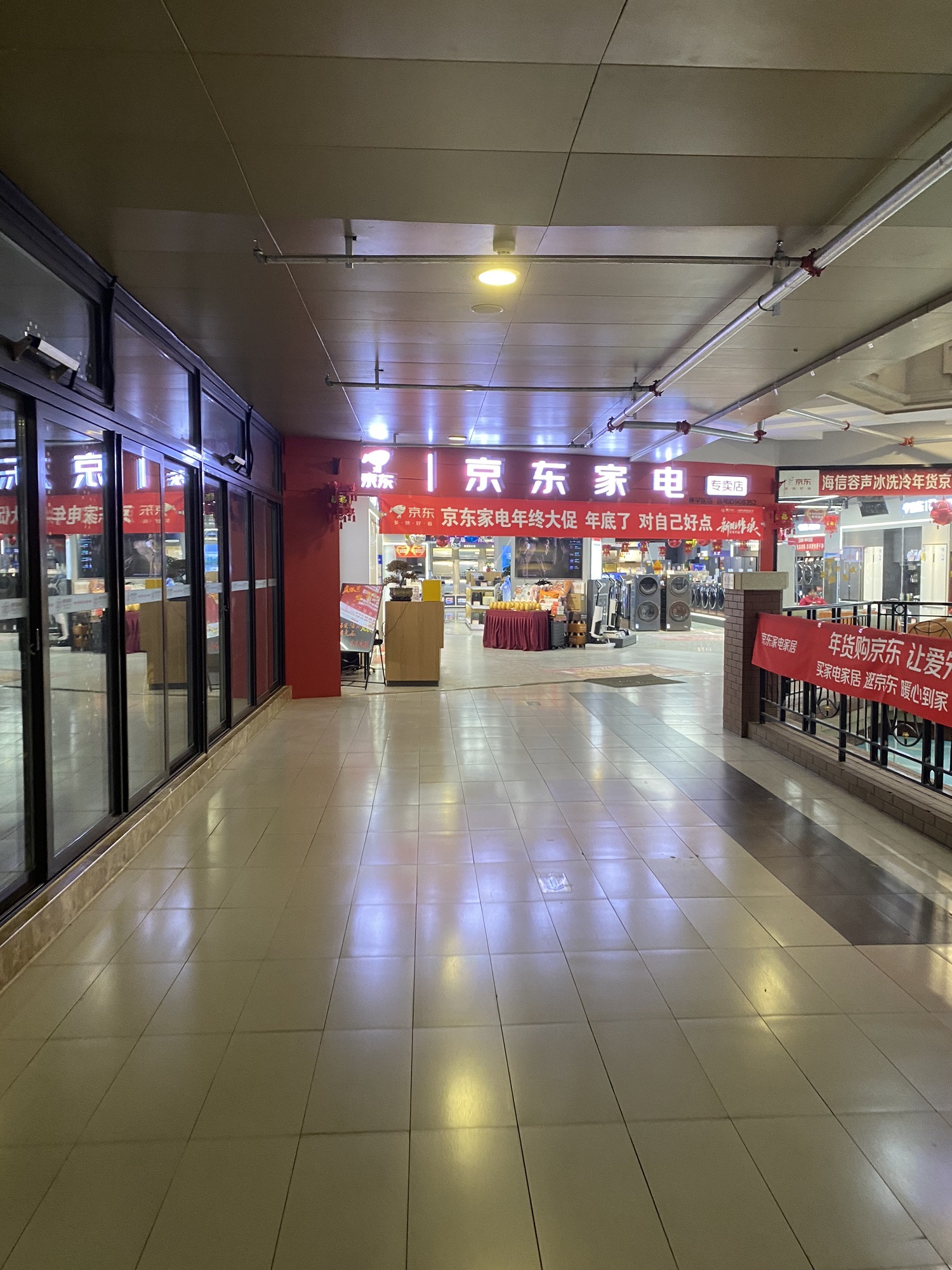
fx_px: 953
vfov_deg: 67.3
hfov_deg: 53.1
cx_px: 476
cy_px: 635
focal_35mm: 26
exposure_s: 1/60
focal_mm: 4.25
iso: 160
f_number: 1.8
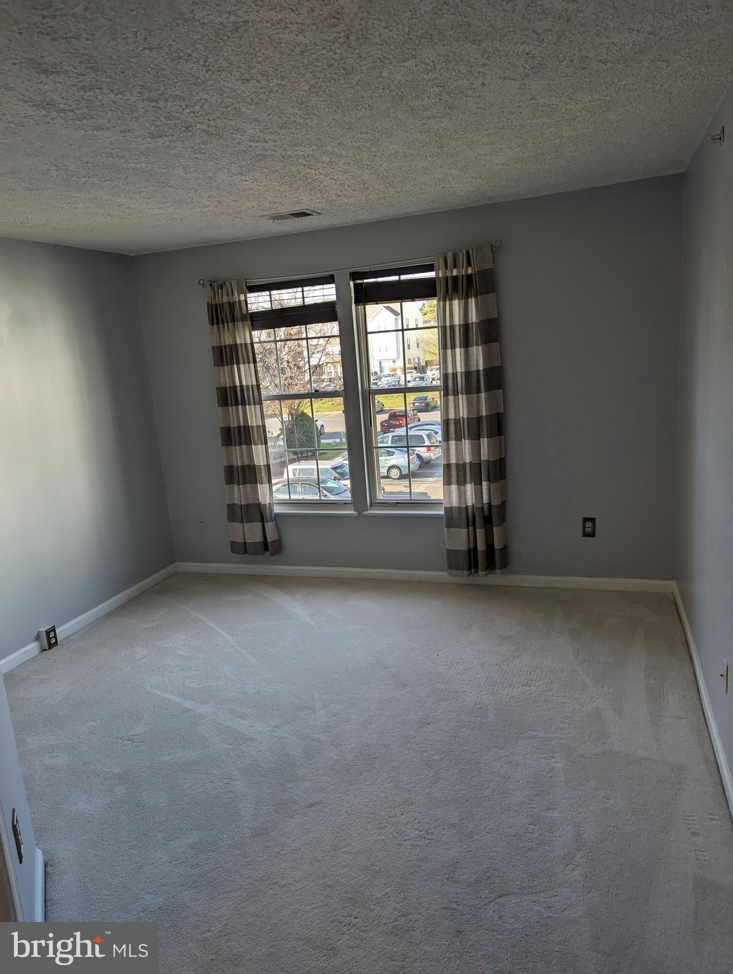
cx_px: 366
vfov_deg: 71.5
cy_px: 487
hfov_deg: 56.9
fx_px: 676
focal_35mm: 24
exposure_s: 1/258
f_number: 1.85
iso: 55
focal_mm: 6.81
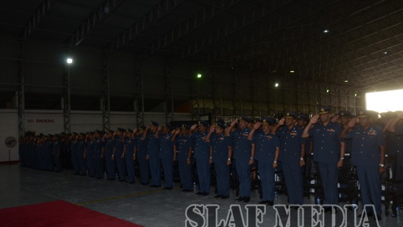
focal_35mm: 32
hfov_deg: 61.0
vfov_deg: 36.7
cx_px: 204
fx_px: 342
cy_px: 122
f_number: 5.6
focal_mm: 20
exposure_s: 1/200
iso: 320
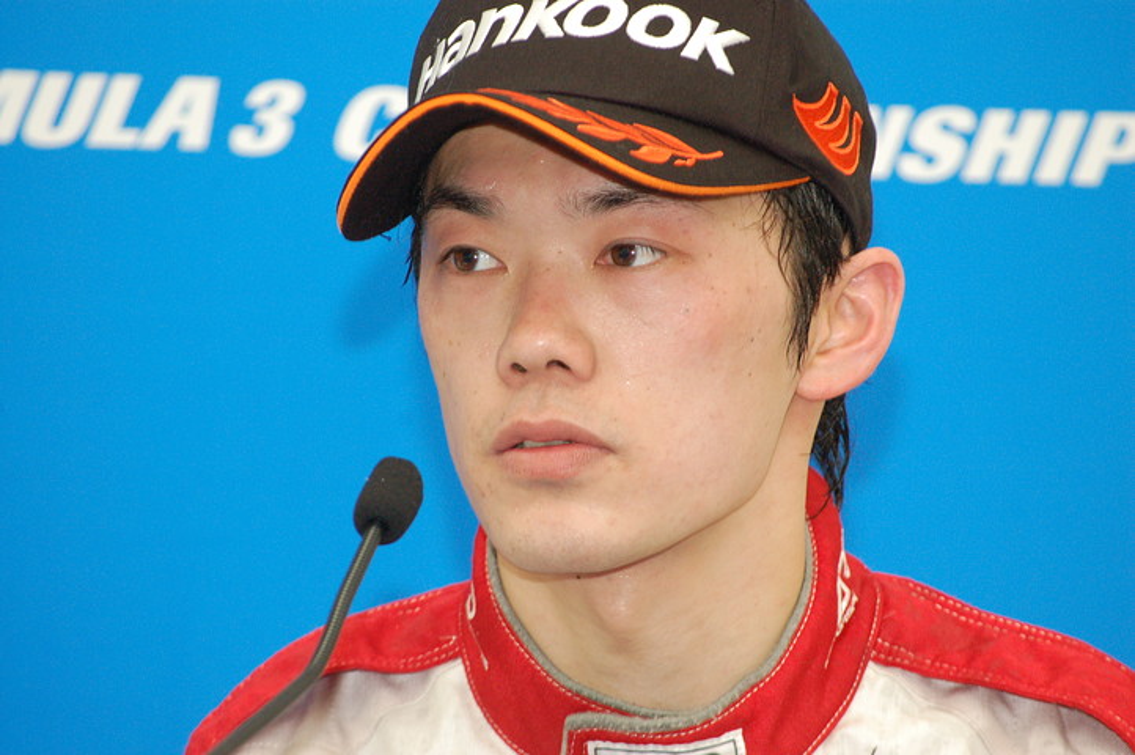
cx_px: 568
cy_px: 378
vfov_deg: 4.6
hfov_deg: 6.9
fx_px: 9450
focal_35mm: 300
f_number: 8
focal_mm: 200
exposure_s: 1/60
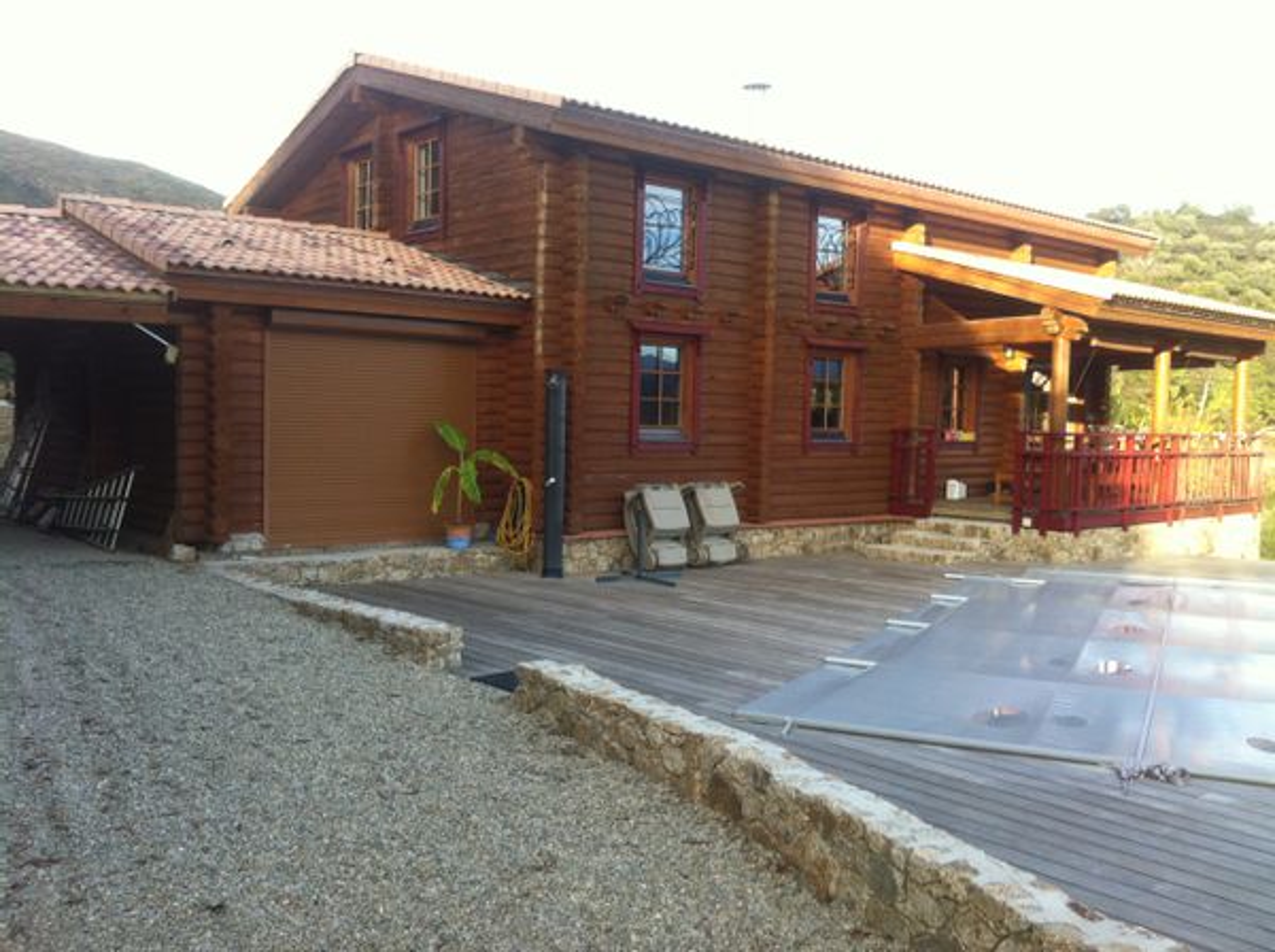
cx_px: 638
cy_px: 476
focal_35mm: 35
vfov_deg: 40.6
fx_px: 1287
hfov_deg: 52.7
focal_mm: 3.85
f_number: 2.8
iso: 80
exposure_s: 1/120
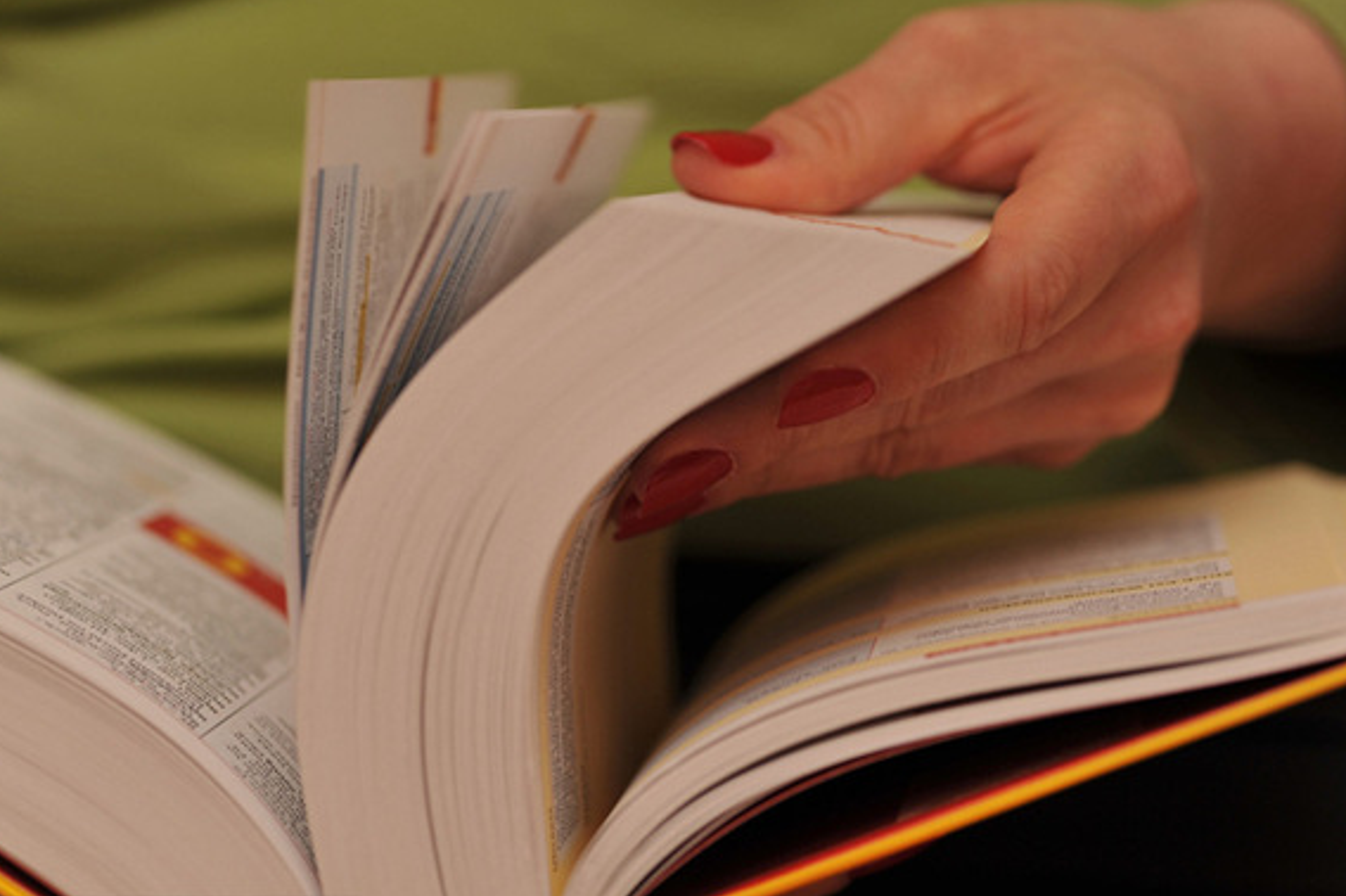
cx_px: 637
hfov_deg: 18.4
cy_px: 462
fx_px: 4148
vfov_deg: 12.3
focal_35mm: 111
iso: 200
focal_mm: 105
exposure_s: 1/100
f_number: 5.6
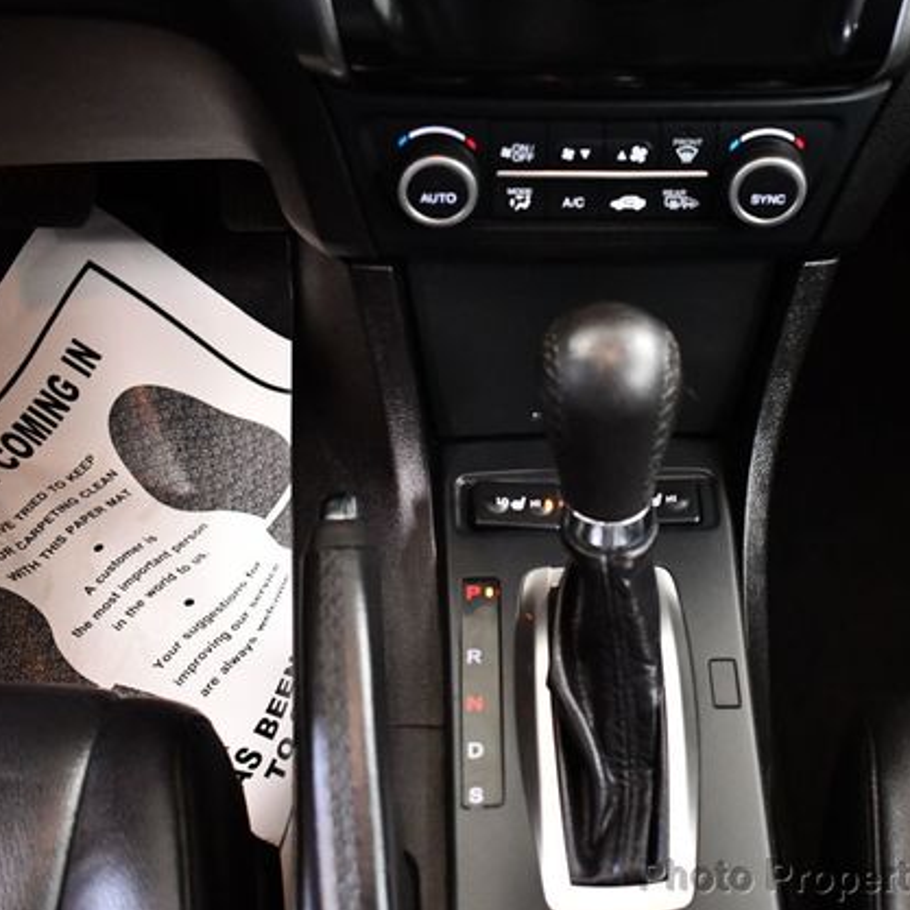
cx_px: 613
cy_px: 452
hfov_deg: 35.7
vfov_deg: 36.1
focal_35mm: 47
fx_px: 1398
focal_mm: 18
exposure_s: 1/60
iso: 4000
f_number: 3.5
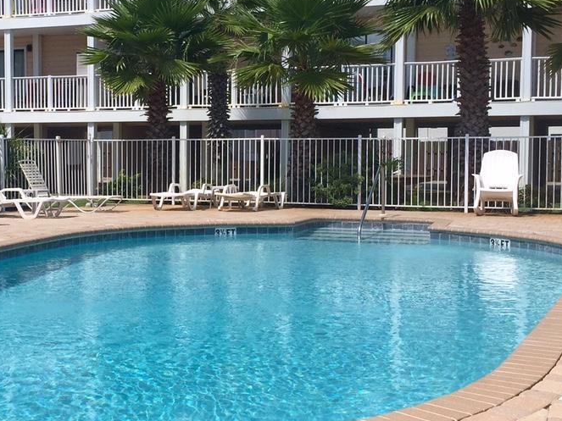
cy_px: 204
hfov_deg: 34.0
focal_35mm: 56
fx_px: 909
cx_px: 180
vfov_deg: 26.1
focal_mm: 4.15
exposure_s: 1/2198
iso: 32
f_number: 2.2
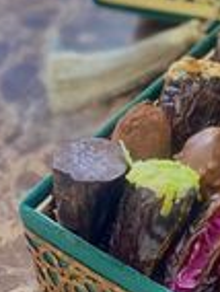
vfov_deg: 12.6
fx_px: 1318
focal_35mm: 156
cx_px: 323
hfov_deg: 9.3
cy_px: 47
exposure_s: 1/100
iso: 125
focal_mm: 6
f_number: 2
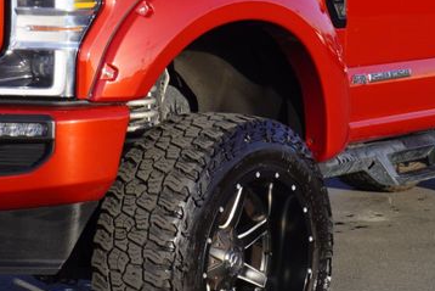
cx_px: 214
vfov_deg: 9.4
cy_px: 91
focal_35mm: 146
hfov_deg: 14.1
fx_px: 1765
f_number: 9
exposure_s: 1/100
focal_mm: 34
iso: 100
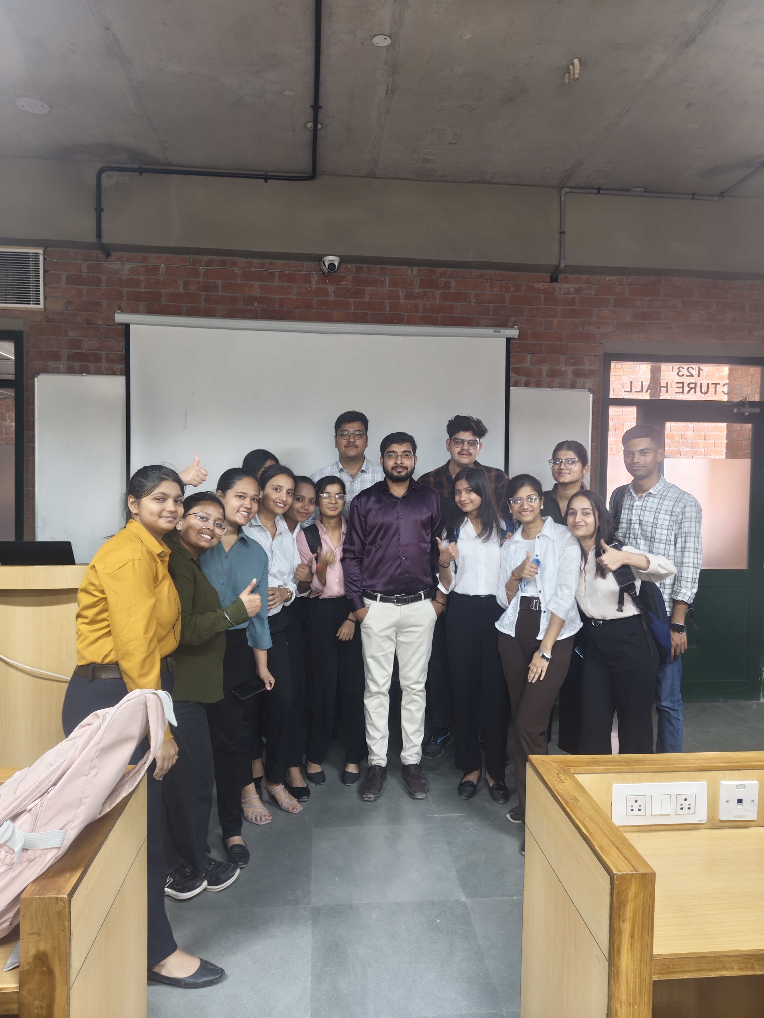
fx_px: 706
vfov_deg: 71.6
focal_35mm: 24
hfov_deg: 56.8
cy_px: 509
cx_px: 382
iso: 1521
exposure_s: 1/33.3
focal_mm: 5.56
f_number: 1.88
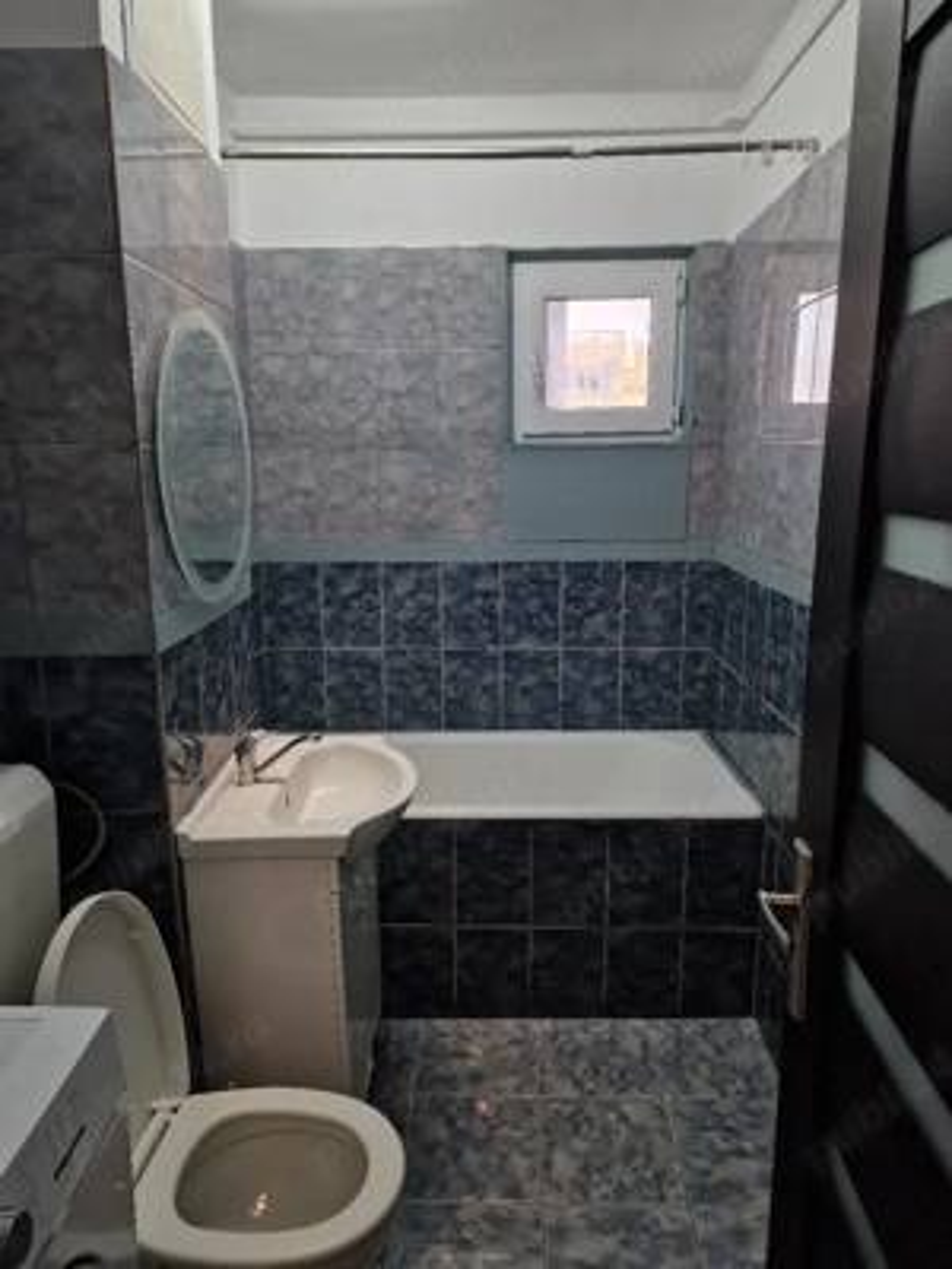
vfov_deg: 73.9
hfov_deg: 58.9
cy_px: 634
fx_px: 843
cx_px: 476
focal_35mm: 23
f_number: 1.8
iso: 100
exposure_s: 1/100
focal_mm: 6.4
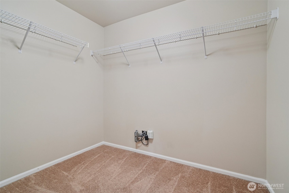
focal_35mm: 16
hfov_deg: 96.7
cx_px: 144
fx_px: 128
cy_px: 96
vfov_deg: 73.7
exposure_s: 1/20
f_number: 8
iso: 1600
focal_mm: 16
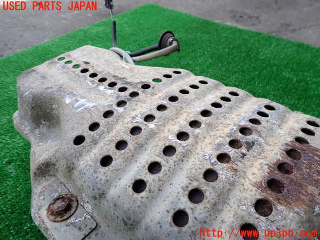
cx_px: 160
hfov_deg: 69.4
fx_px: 231
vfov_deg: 54.9
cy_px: 120
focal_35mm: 25
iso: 100
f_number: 2.8
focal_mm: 4.5
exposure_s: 1/400
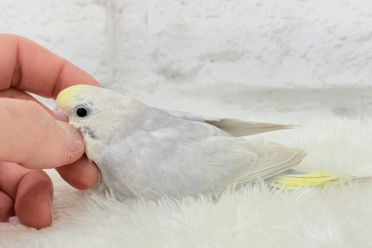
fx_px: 569
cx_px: 186
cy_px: 141
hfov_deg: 36.2
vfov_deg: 24.6
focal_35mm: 55
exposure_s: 1/100
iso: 64
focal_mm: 5.96
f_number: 1.6
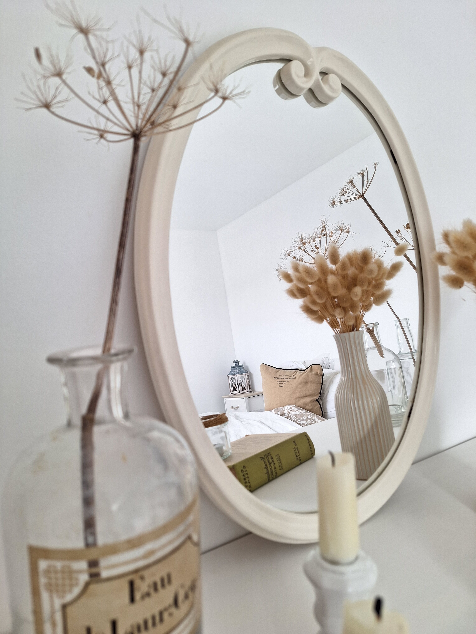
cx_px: 238
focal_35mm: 23
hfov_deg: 58.9
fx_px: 422
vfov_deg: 73.9
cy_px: 317
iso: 50
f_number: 1.8
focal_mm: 5.54
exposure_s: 1/100
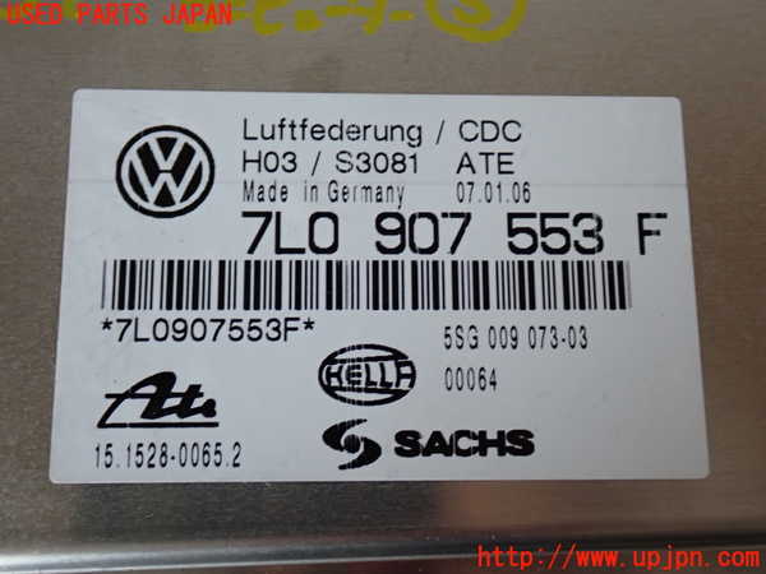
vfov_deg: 32.9
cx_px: 383
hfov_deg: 42.9
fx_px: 974
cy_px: 287
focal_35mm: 44
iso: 250
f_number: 2.9
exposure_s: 1/40
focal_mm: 7.84
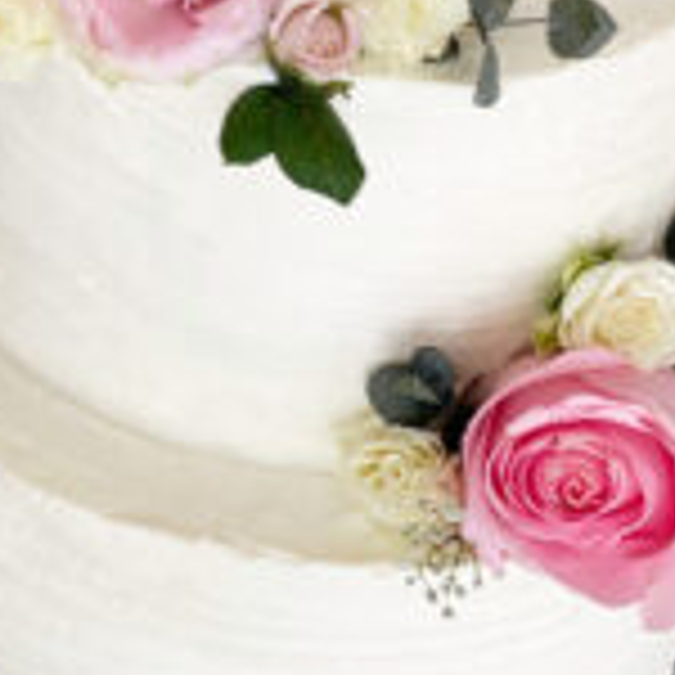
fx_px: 2912
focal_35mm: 132
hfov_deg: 13.2
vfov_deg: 13.1
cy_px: 79
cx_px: 335
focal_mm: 6
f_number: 2
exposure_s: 1/122
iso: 25
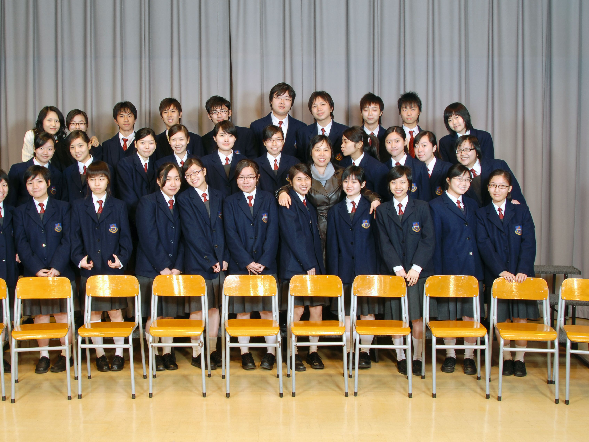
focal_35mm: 33
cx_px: 253
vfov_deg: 42.9
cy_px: 219
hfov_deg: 55.2
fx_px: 562
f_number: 10
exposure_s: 1/4
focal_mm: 20
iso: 100
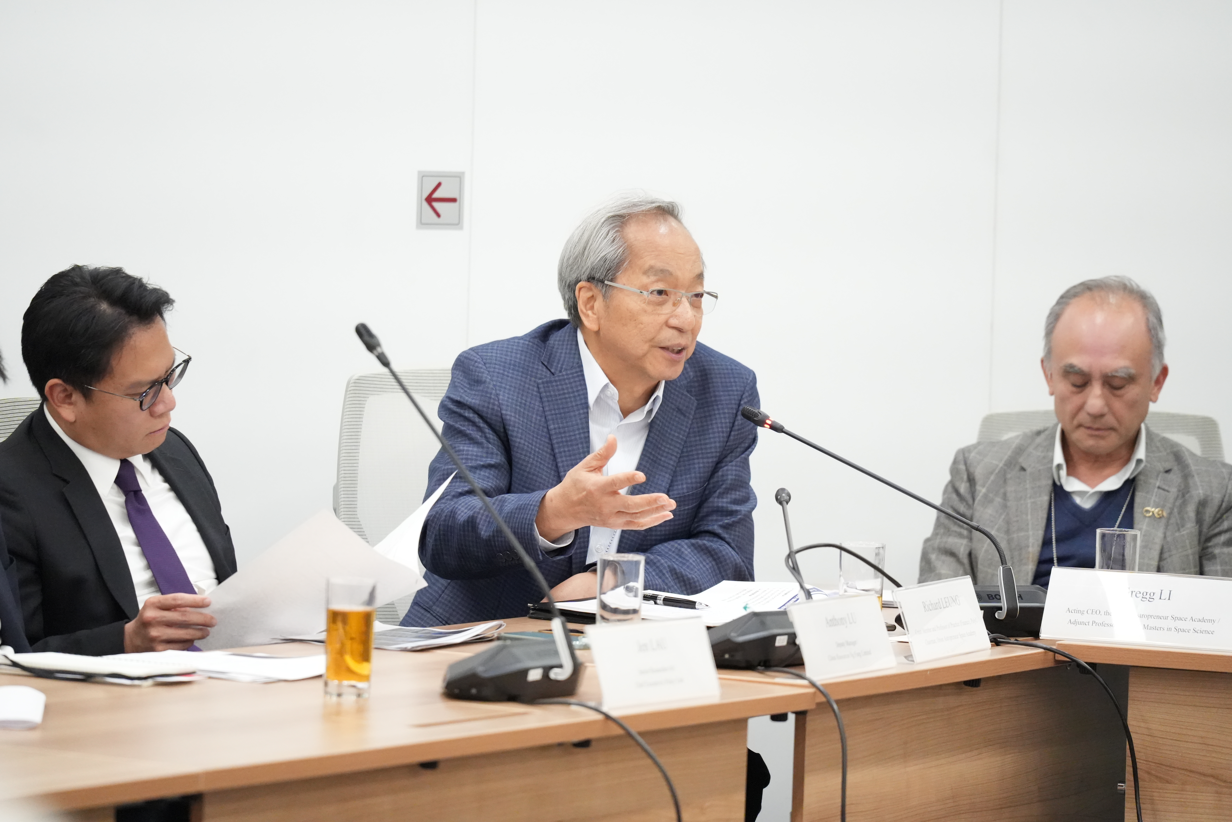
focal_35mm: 200
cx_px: 616
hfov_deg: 10.3
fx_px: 6844
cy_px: 411
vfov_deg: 6.9
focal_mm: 200
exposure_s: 1/200
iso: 10000
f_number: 4
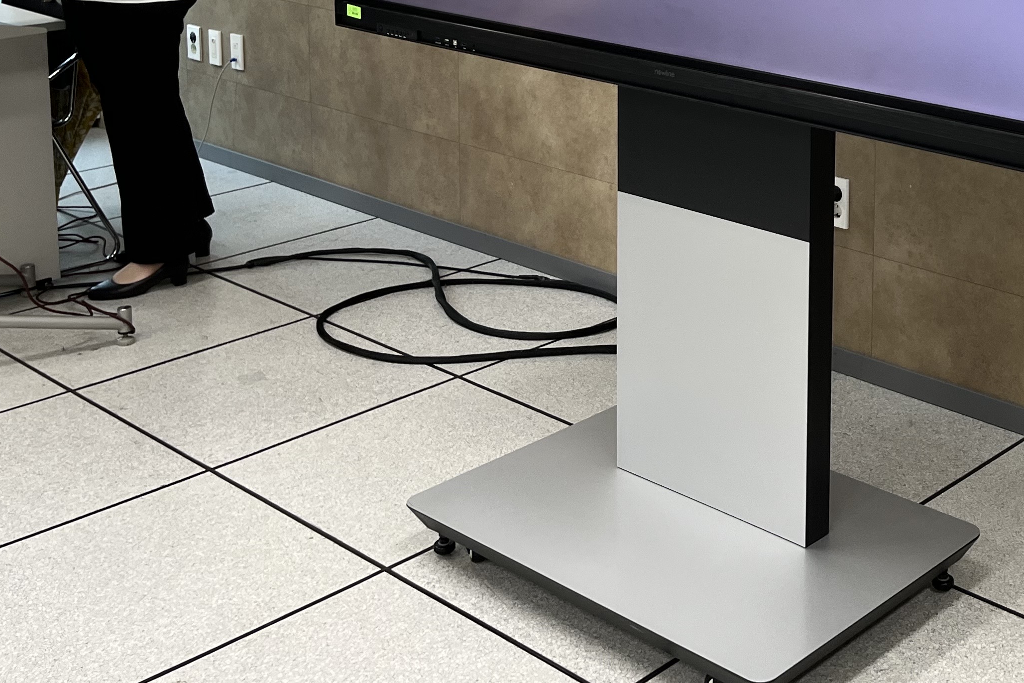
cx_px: 869
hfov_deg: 35.8
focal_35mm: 53
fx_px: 1507
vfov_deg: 24.1
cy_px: -45
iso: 80
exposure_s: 1/90
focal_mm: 5.1
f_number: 1.6
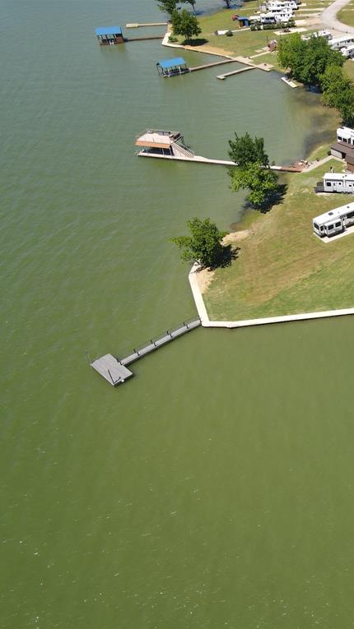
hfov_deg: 29.6
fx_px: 584
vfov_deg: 56.6
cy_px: 315
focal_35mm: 35
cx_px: 408
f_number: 2.8
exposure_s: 1/500
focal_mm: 4.5
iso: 100
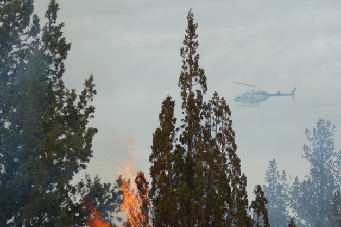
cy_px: 80
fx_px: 1580
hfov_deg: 12.3
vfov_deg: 8.2
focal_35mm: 167
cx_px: 213
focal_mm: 70
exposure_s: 1/500
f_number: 5.6
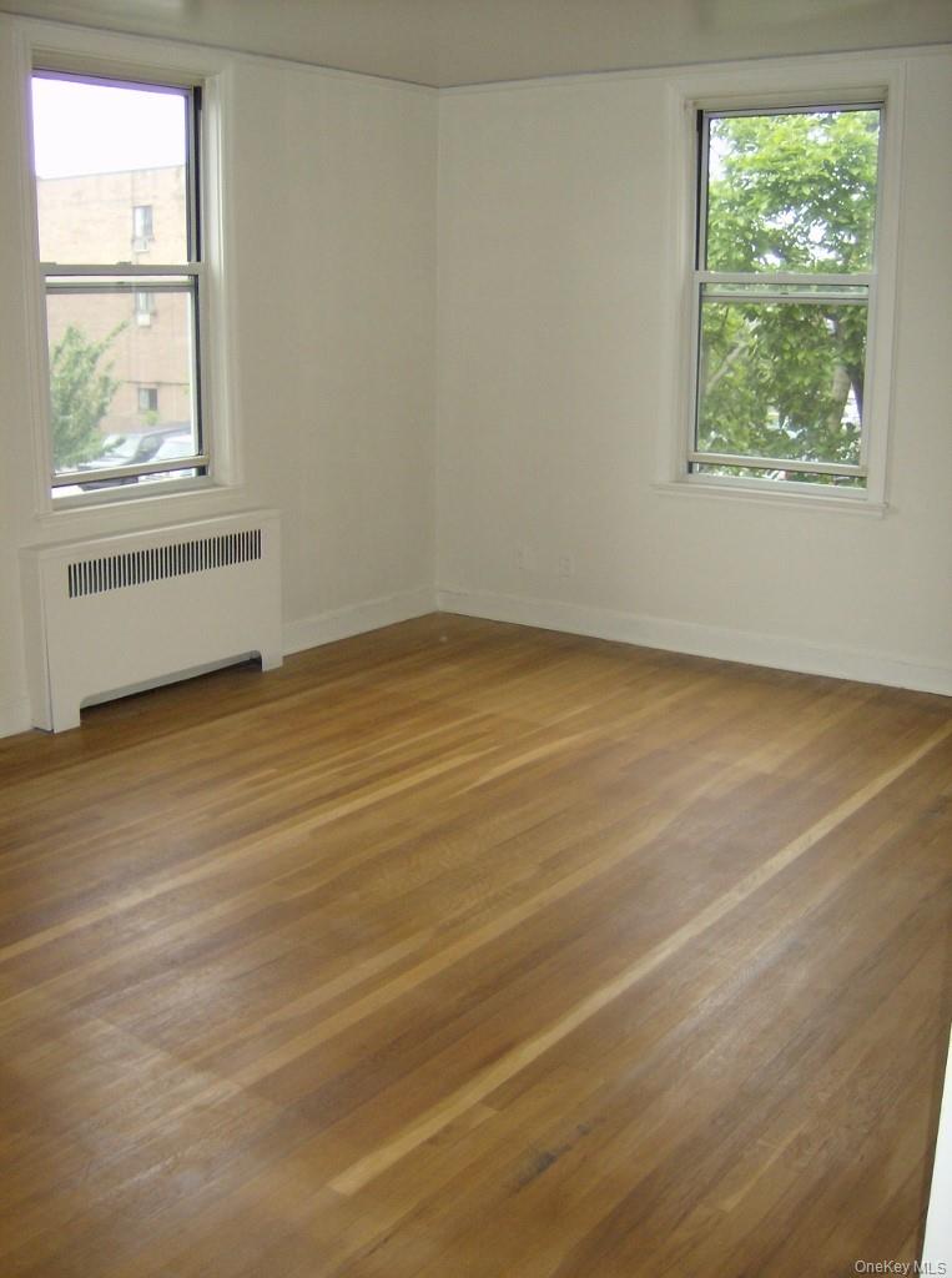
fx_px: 1326
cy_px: 639
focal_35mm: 36
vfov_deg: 51.5
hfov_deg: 39.5
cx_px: 476
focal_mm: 6
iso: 200
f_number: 2.8
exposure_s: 1/60
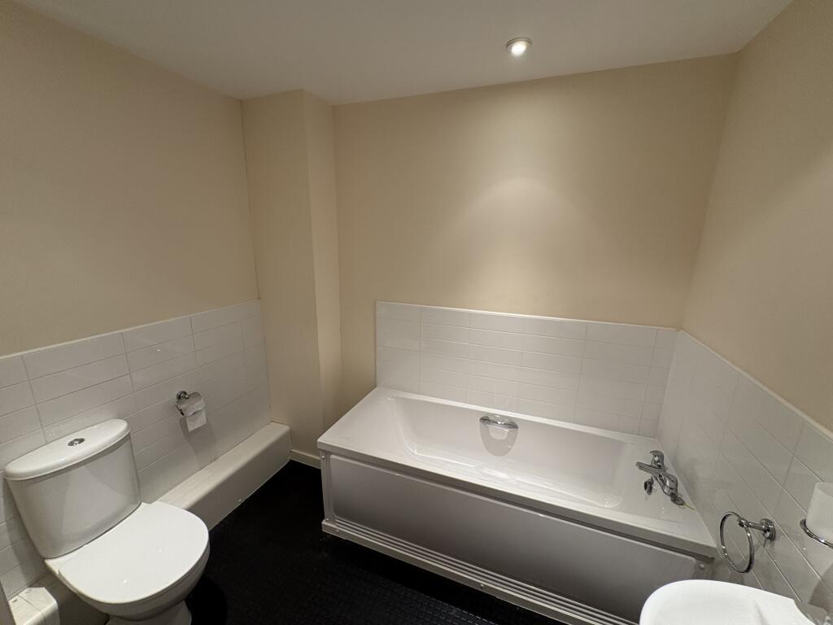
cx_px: 416
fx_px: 337
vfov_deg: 85.7
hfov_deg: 102.1
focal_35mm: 14
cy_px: 312
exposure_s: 1/100
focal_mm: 2.22
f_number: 2.2
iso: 200
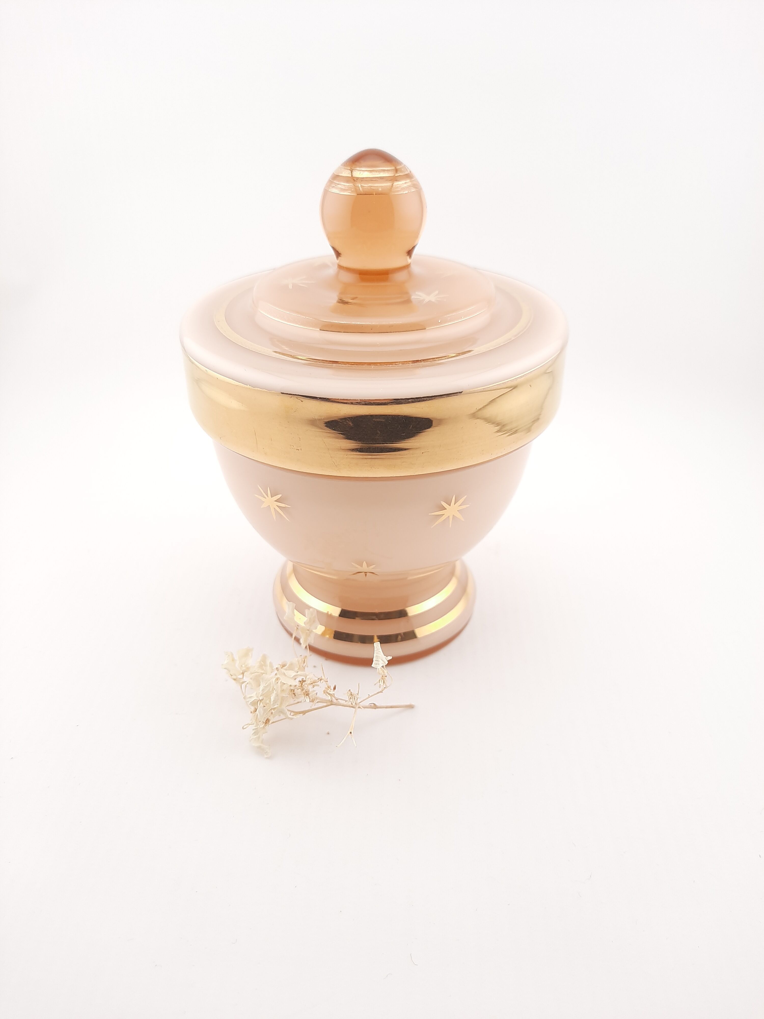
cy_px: 510
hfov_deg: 54.9
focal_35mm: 25
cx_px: 382
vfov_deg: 69.4
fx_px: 736
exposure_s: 1/244
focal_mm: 4.6
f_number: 2
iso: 32
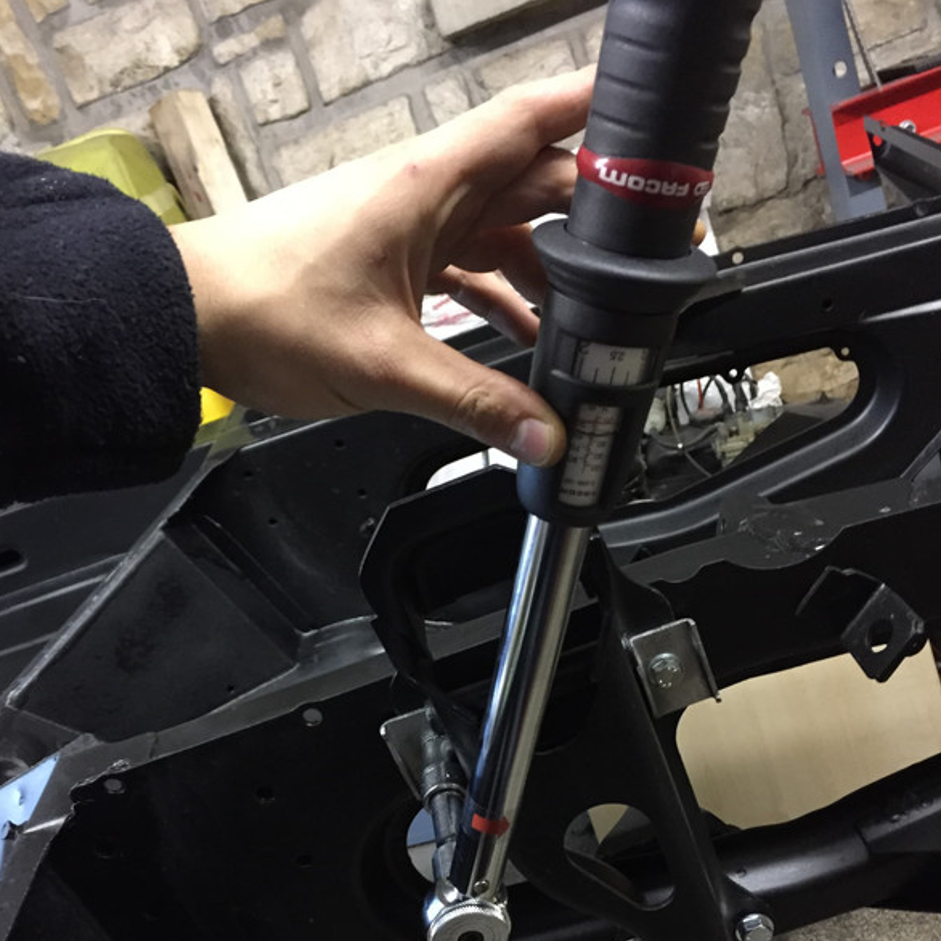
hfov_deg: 47.2
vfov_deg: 46.5
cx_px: 461
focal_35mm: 35
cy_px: 628
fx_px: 1076
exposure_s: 1/17
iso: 320
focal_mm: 4.15
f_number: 2.2
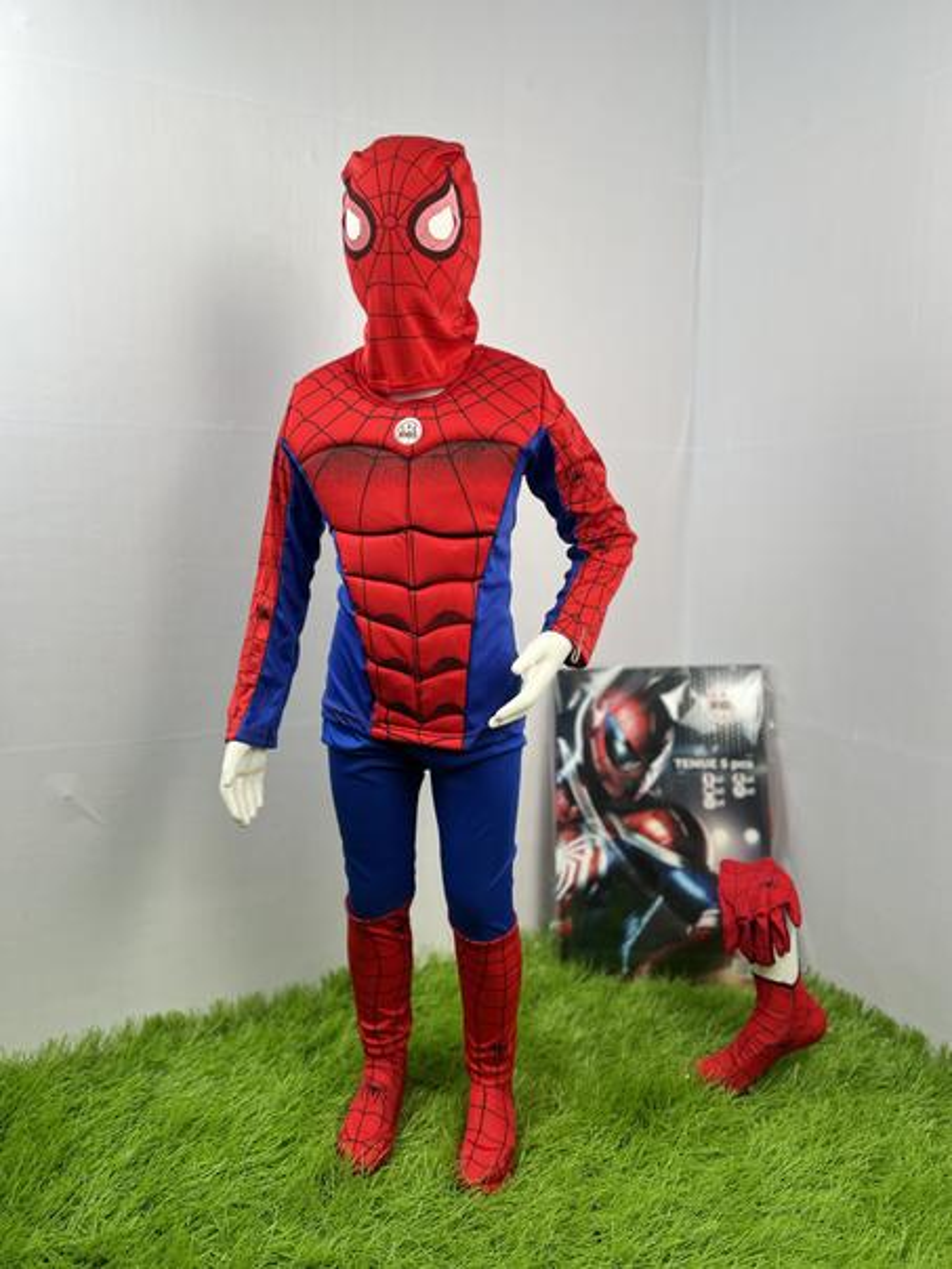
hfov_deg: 53.1
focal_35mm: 26
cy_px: 634
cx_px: 476
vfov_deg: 67.3
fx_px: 953
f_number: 1.5
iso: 40
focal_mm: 5.7
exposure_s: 1/100
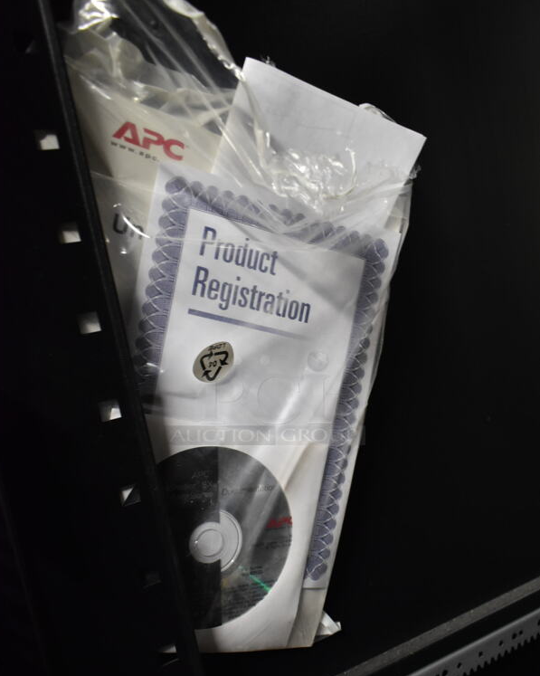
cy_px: 398
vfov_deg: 56.9
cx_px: 265
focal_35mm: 31
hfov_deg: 47.1
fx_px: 620
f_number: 3.5
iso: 1250
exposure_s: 1/30
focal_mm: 18
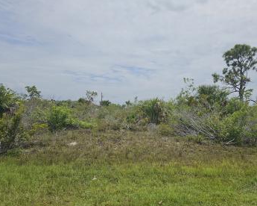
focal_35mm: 26
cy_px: 110
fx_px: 198
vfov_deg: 54.9
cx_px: 145
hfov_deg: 65.8
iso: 10
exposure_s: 1/2308
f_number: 1.7
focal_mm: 6.3
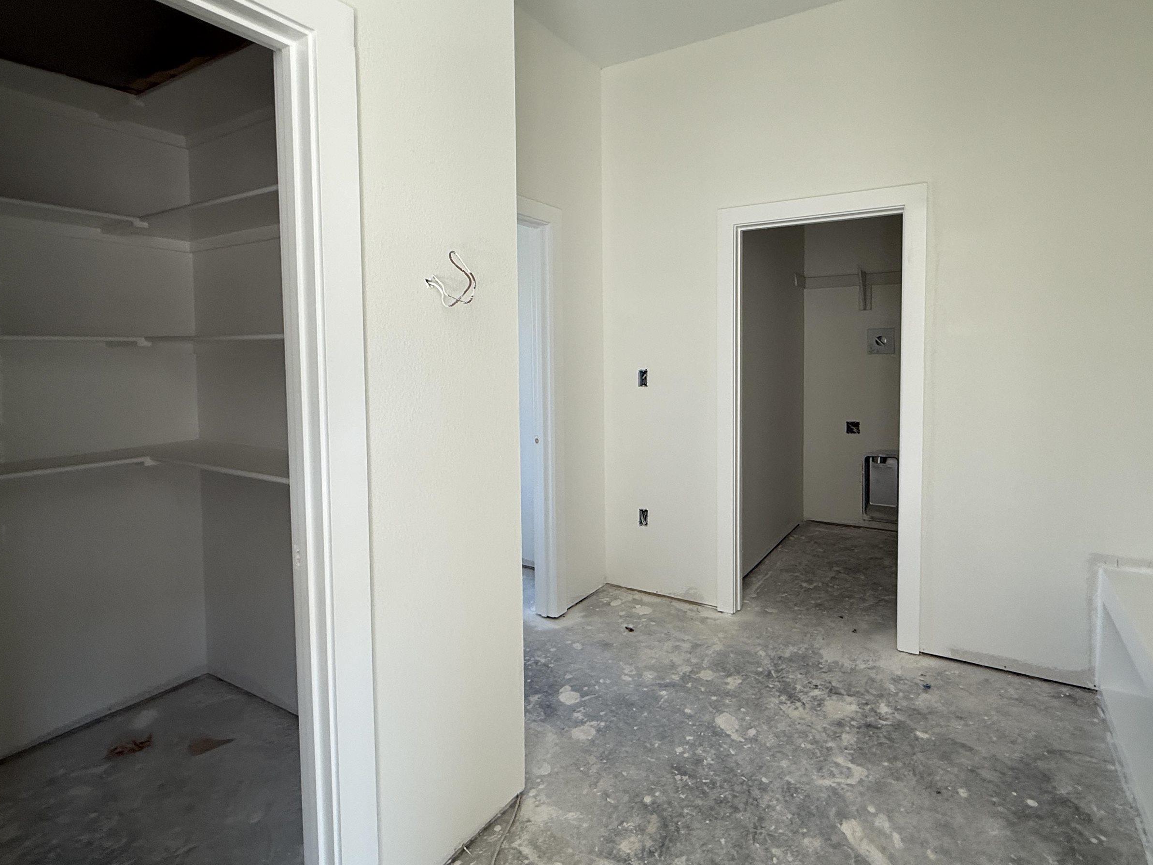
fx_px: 600
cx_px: 653
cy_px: 378
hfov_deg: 87.3
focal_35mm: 18
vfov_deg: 71.3
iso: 160
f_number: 2.2
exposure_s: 1/99
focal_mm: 2.22
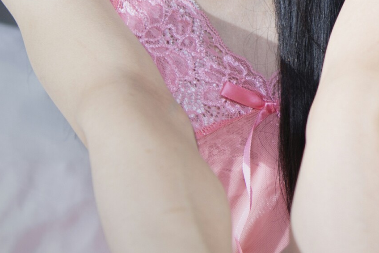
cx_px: 544
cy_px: -214
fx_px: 2085
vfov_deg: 6.8
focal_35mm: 198
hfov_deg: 10.1
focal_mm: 48
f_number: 2.8
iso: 125
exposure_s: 1/50
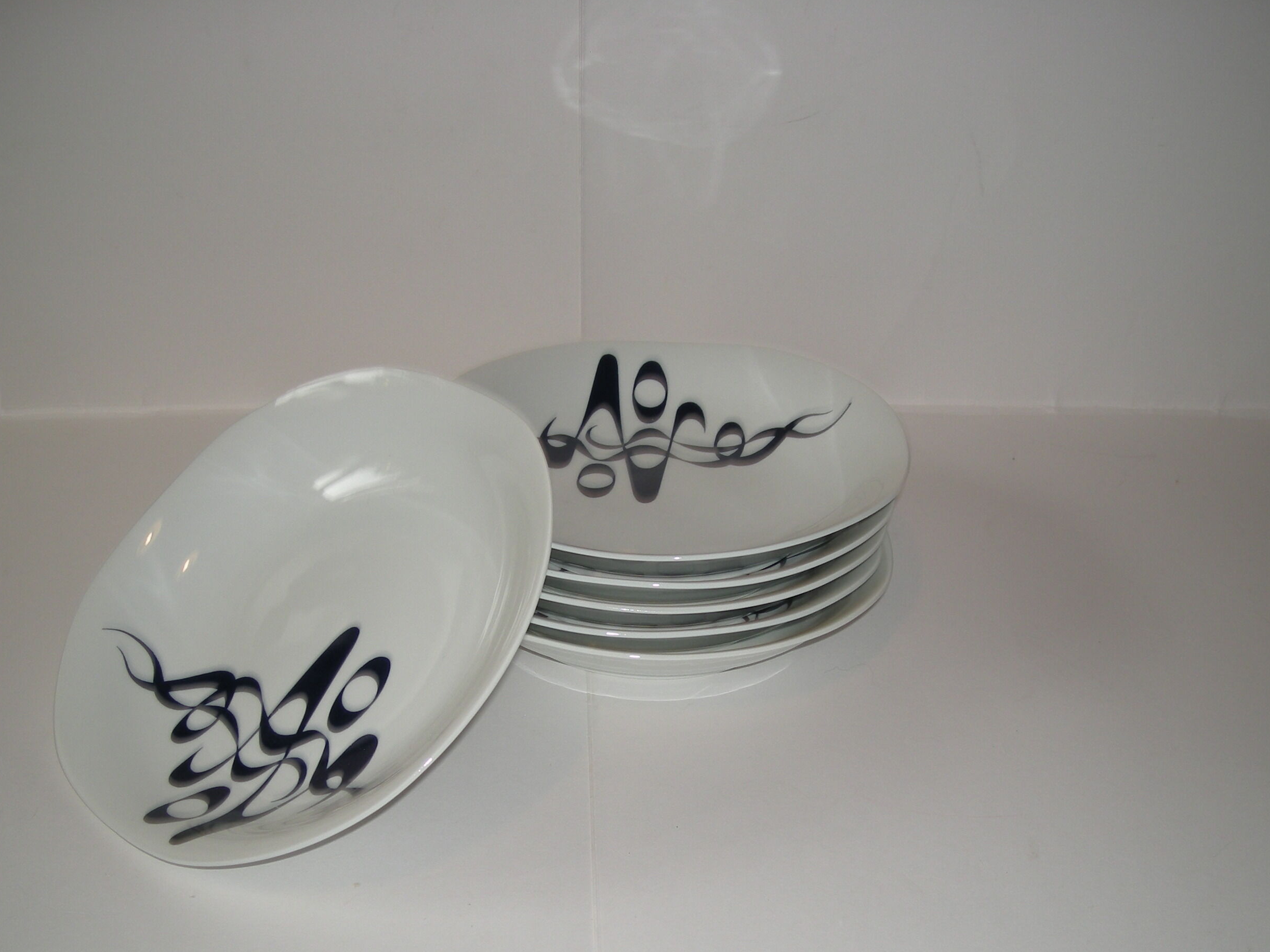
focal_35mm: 44
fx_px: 1614
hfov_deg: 42.9
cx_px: 642
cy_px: 591
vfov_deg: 32.7
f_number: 2.8
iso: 50
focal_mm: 5.7
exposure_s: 1/60
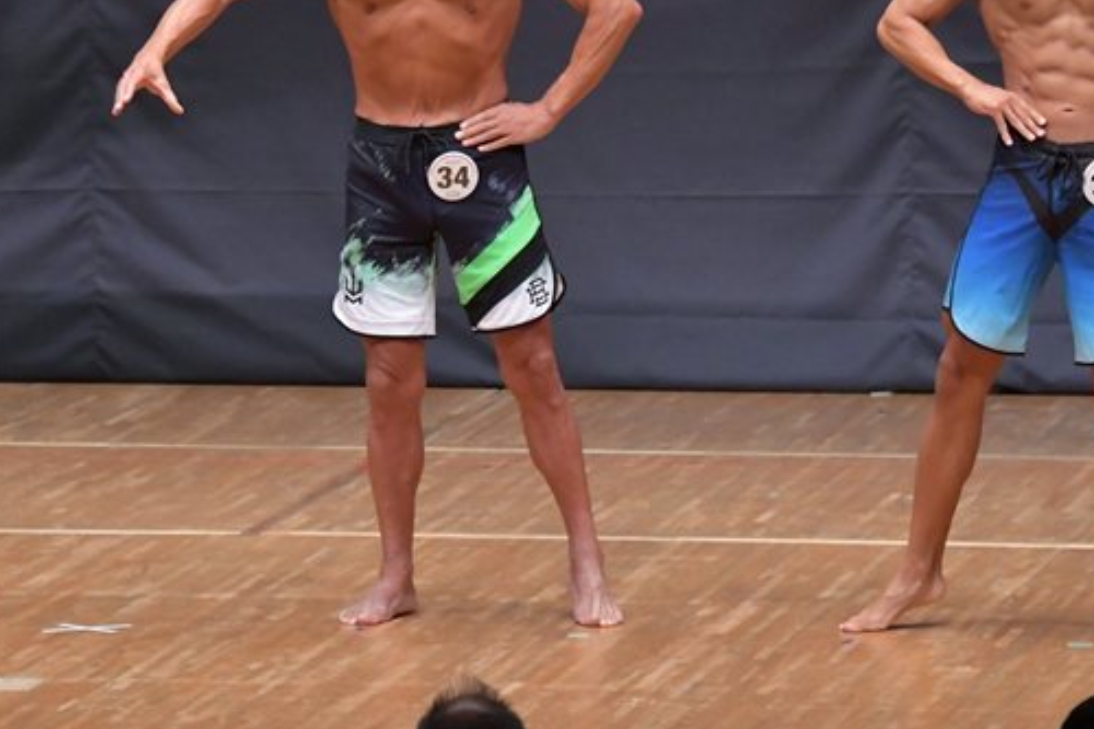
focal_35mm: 372
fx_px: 11300
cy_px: 243
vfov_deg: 3.7
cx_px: 590
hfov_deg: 5.5
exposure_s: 1/400
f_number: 5.6
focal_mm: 160
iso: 6400
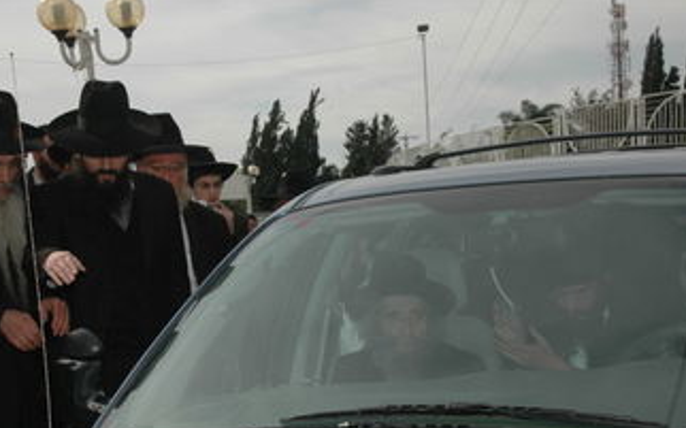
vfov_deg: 17.1
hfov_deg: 27.1
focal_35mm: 76
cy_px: 279
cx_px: 290
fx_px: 1420
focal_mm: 40
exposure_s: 1/500
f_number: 13
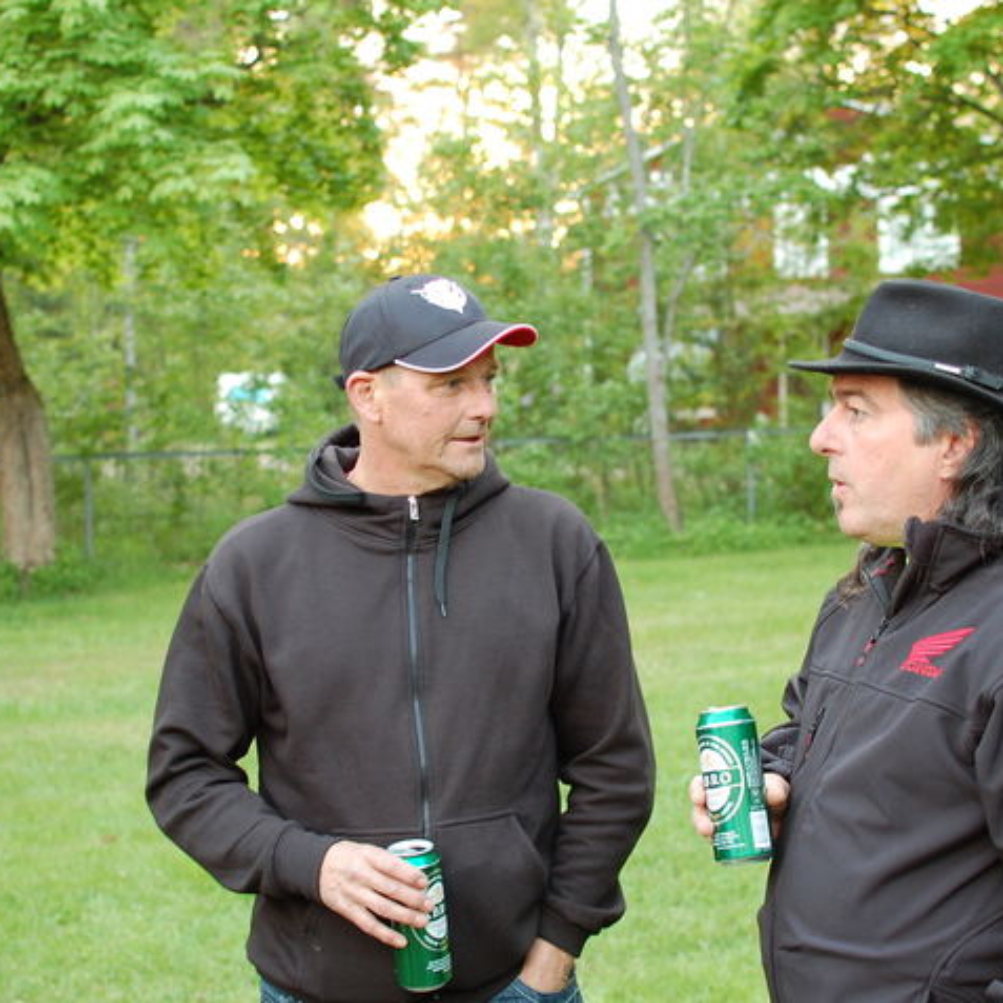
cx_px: 508
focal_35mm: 75
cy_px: 518
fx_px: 2449
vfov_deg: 23.1
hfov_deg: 23.1
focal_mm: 35
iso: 400
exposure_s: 1/40
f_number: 3.2
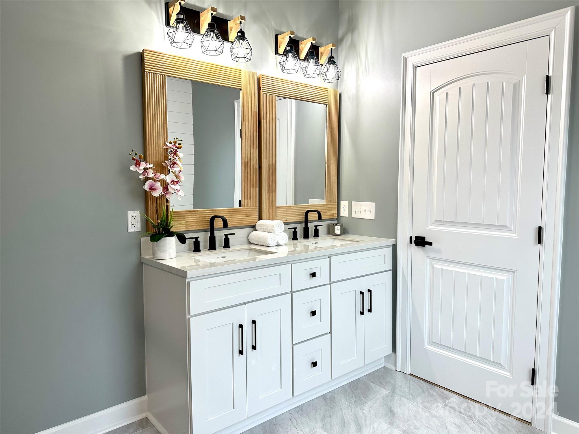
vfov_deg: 56.8
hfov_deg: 71.6
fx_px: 401
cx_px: 290
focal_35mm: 24
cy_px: 217
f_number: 1.78
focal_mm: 6.86
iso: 80
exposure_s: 1/120
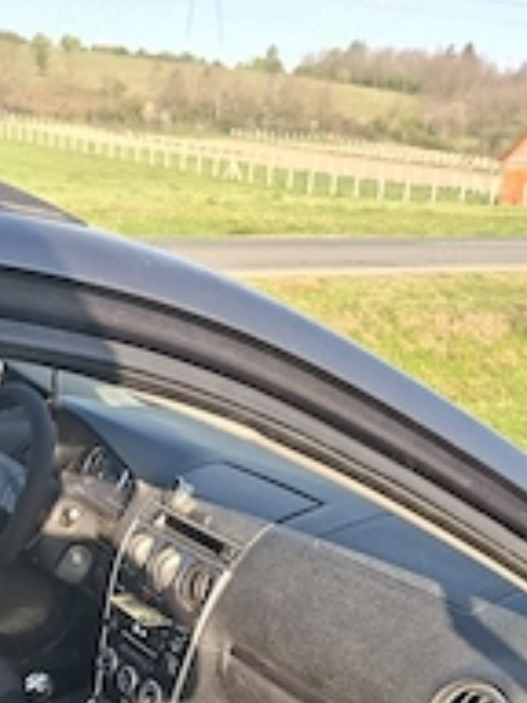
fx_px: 974
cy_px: 652
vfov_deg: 36.8
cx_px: 135
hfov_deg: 29.8
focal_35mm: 48
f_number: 1.8
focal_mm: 5.54
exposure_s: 1/625
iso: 50
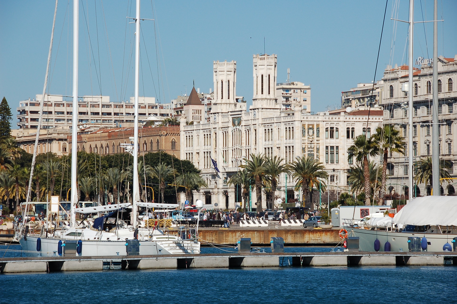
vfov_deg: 8.7
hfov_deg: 13.0
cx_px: 228
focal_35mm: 158
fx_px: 1999
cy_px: 152
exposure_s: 1/1000
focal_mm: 105
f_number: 8
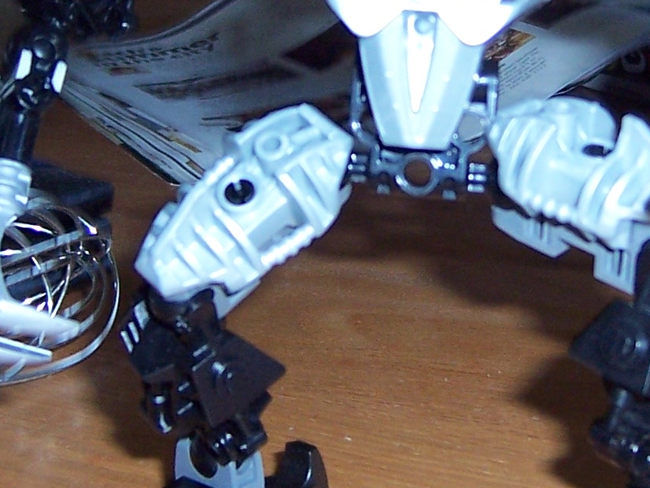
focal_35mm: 92
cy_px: 67
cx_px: 440
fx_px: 1728
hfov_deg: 21.2
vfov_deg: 15.9
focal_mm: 5.5
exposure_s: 1/60
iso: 140
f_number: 2.8
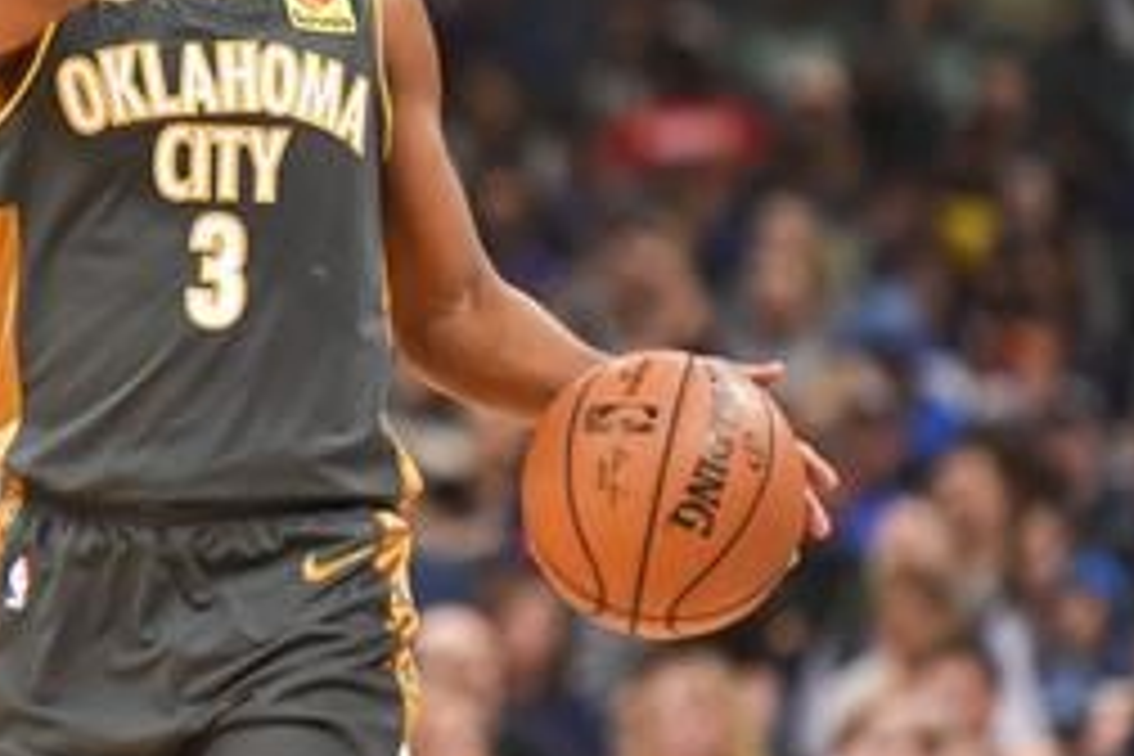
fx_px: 16253
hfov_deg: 4.0
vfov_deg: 2.7
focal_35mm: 516
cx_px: 90
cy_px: 207
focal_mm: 200
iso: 2500
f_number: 2.8
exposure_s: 1/1250
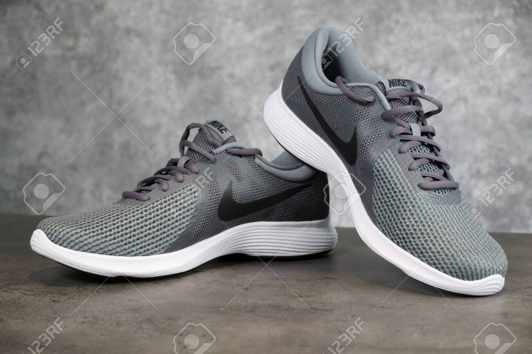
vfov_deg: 19.3
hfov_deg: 28.7
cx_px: 266
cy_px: 177
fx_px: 1042
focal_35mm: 70
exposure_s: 1/3
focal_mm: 47
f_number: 5
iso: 100
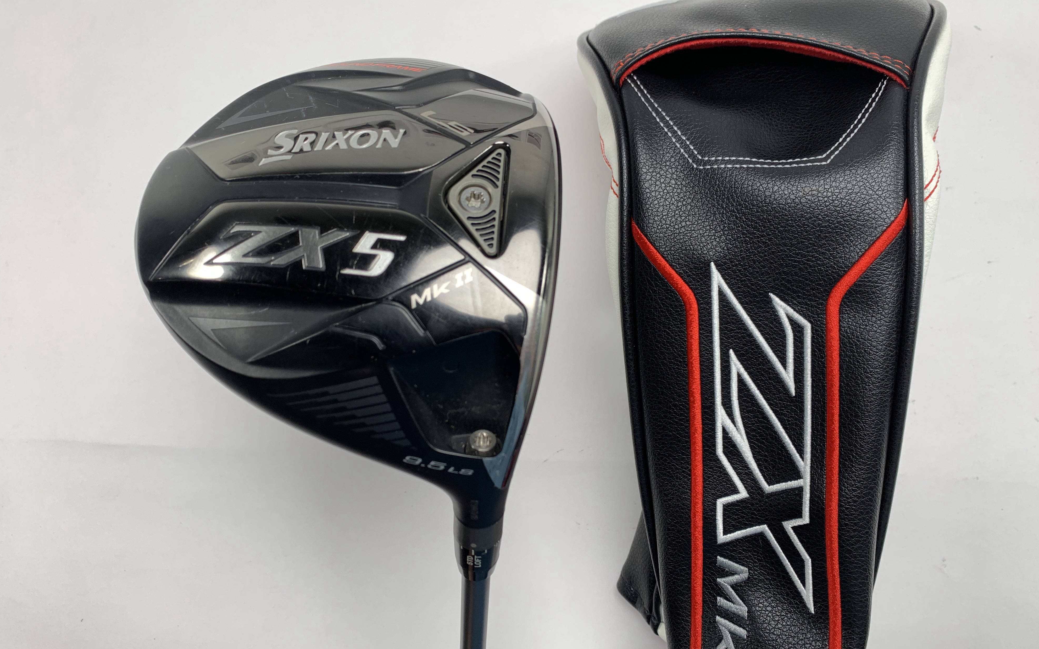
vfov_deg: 44.5
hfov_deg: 66.5
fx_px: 793
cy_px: 315
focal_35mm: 28
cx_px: 525
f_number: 1.8
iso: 50
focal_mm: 4.25
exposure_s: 1/120
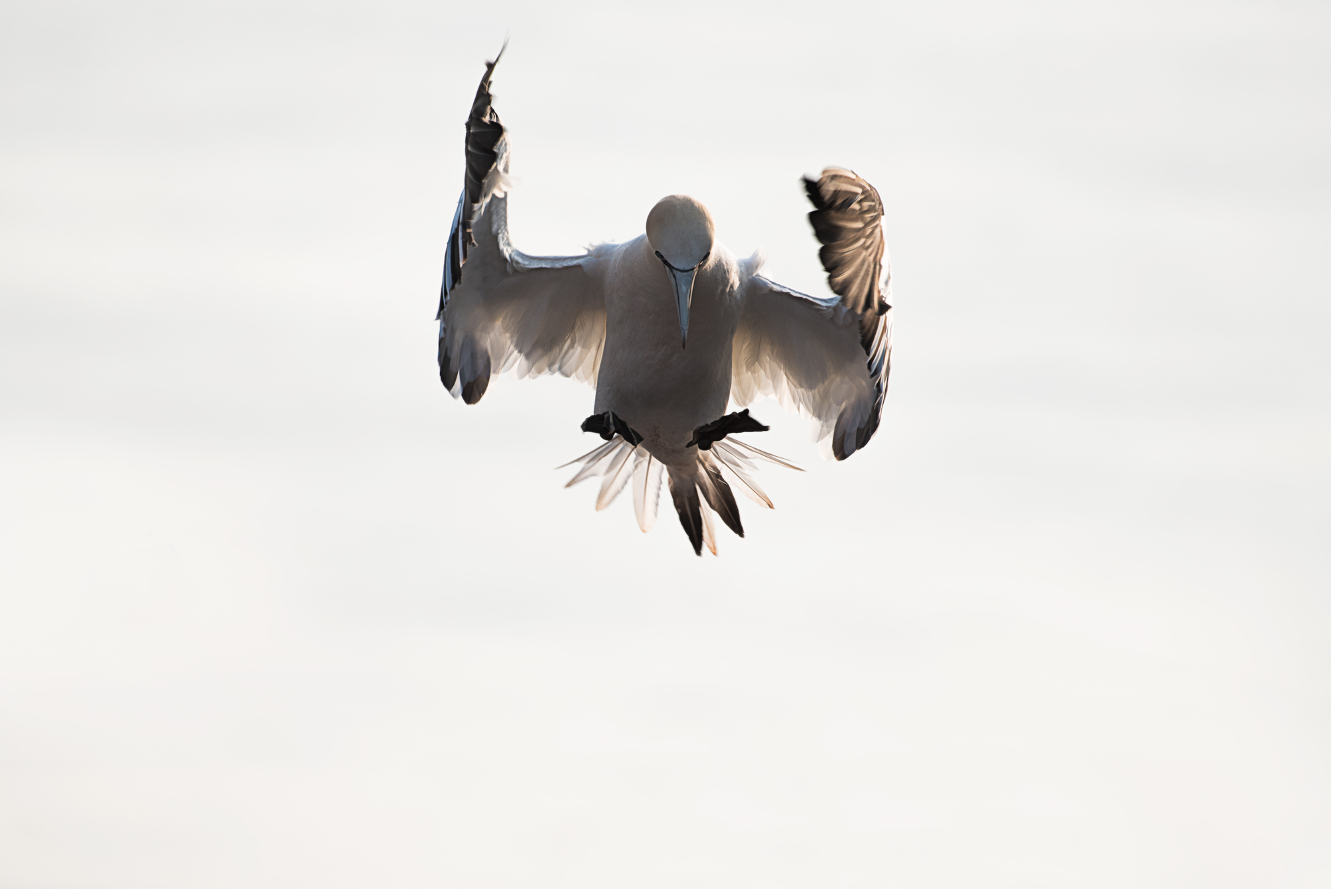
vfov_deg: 3.3
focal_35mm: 420
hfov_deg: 4.9
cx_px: 666
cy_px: 444
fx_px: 15533
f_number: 5.6
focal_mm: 420
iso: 110
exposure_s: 1/640
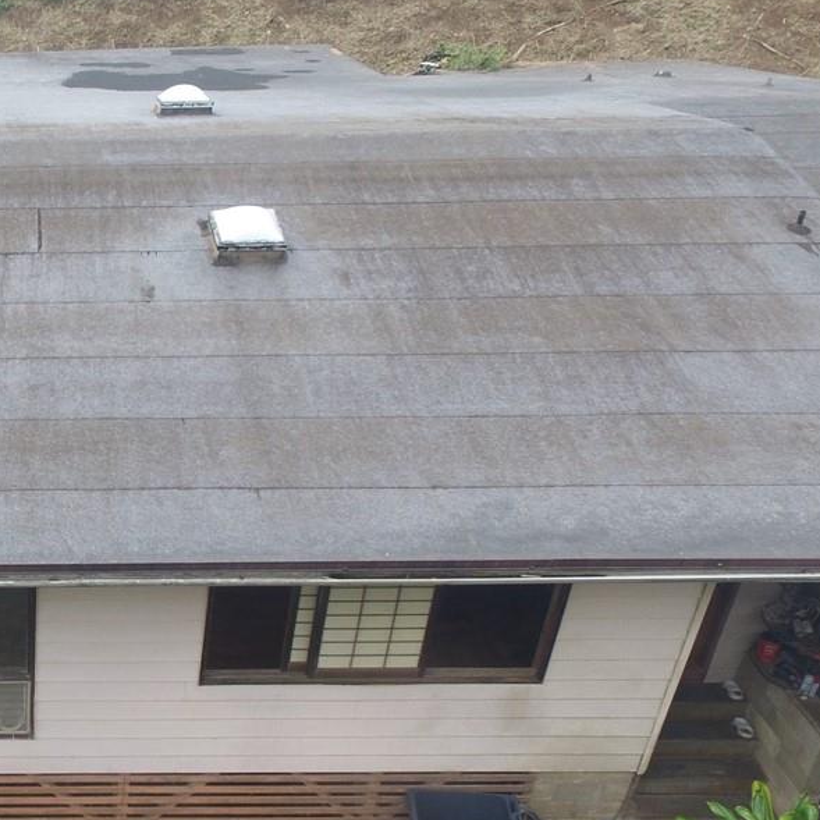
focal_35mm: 48
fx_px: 1286
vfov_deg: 35.3
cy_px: 464
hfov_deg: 31.2
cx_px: -95
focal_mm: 3.61
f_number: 2.8
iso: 100
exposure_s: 1/107
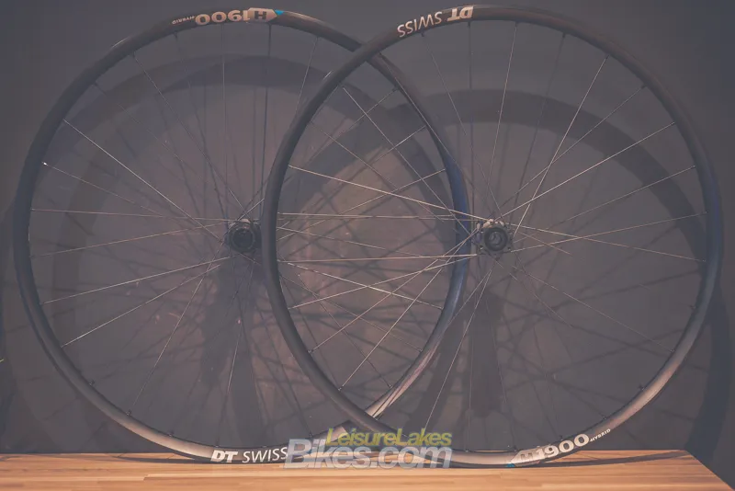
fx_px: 1736
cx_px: 368
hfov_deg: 23.9
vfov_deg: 16.1
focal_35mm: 85
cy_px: 246
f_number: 1.8
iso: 2000
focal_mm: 85
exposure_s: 1/160
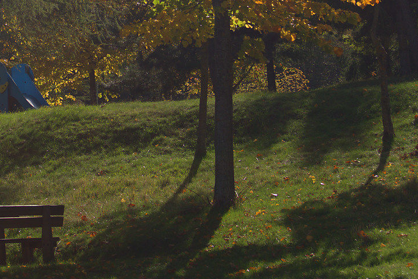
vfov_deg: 8.2
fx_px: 1916
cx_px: -7
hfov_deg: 12.3
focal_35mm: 165
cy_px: -112
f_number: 8
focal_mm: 50
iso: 100
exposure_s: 1/400
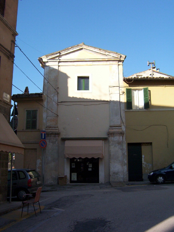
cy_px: 116
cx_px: 87
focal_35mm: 36
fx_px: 241
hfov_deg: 39.7
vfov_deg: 51.4
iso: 100
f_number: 5.24
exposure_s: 1/523
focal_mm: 5.54
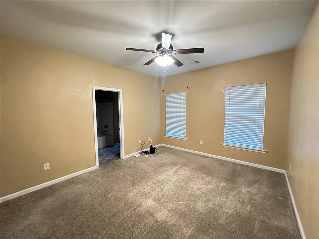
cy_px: 120
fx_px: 129
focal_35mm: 14
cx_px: 160
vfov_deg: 85.7
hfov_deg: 102.1
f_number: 2.2
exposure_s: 1/60
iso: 500
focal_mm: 2.22
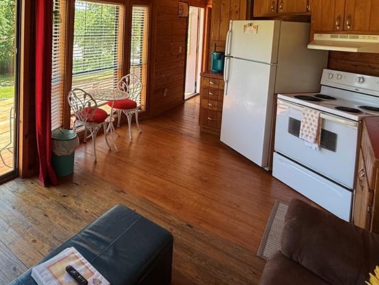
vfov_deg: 48.6
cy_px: 39
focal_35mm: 26
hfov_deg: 62.8
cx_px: 88
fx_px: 285
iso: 64
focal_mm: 2.22
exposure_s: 1/116
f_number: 2.2
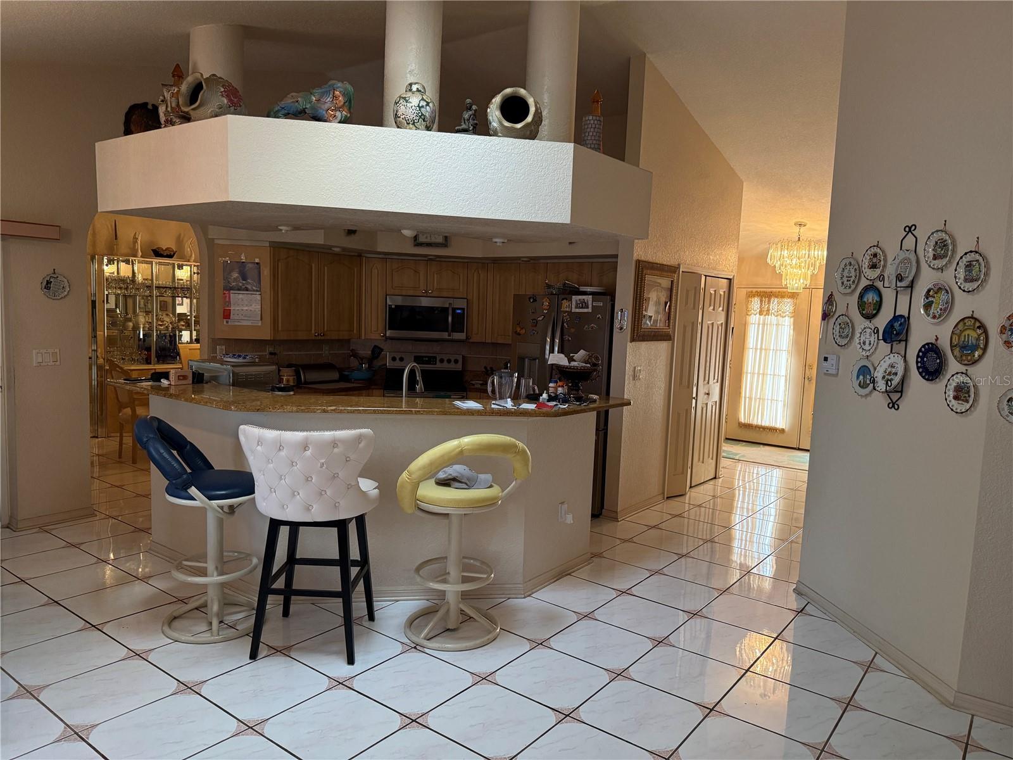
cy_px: 380
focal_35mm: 24
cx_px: 506
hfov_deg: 71.6
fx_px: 702
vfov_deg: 56.8
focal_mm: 6.76
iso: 320
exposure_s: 1/120
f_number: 1.78
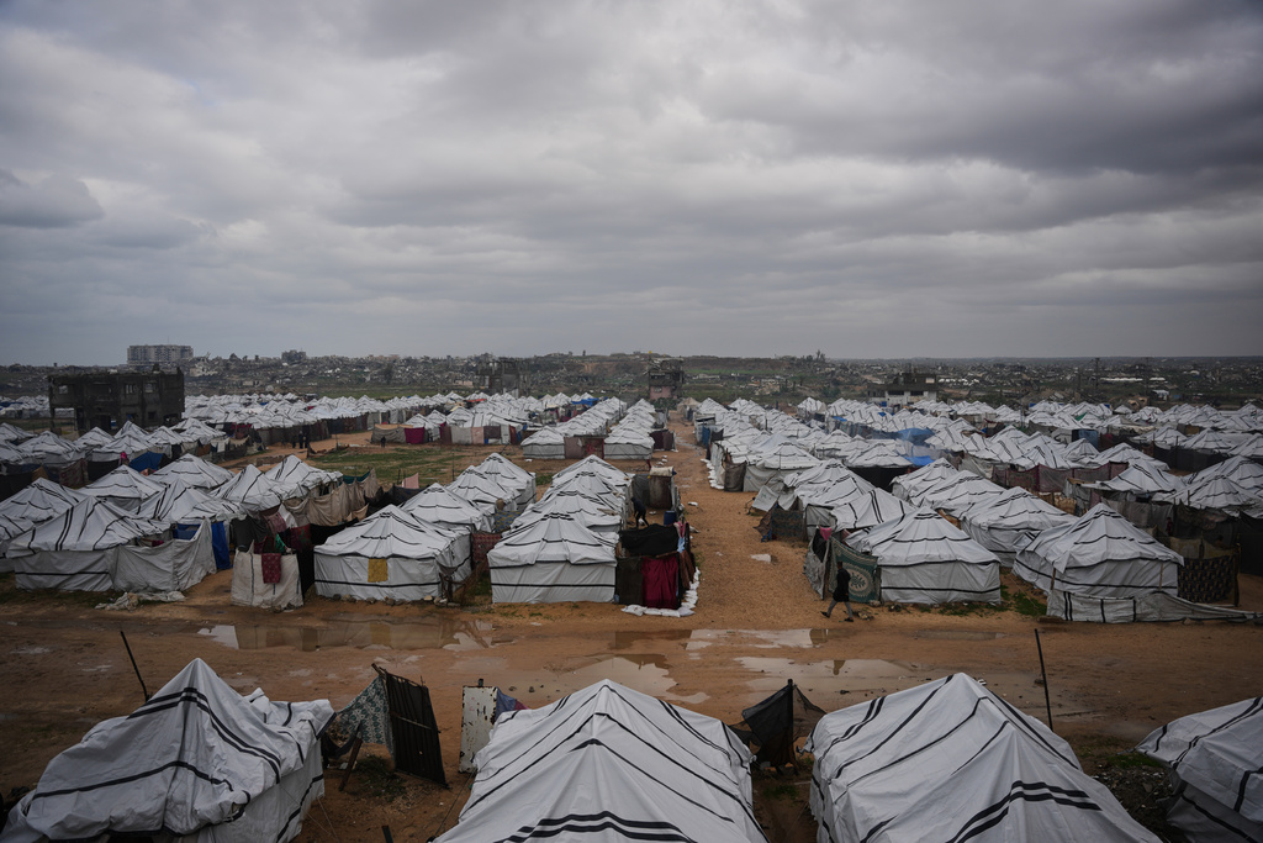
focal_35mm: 24
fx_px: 842
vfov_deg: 53.1
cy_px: 422
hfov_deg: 73.7
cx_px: 632
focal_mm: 24
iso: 100
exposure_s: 1/1600
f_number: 2.8
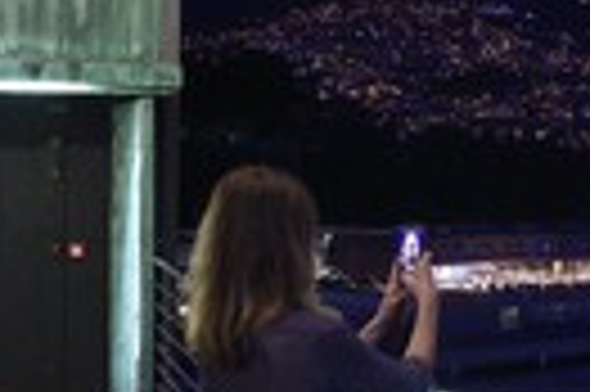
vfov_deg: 17.6
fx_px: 1260
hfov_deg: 25.9
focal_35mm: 77
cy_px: 252
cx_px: 459
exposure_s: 1/15
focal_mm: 24
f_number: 6.3
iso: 3200
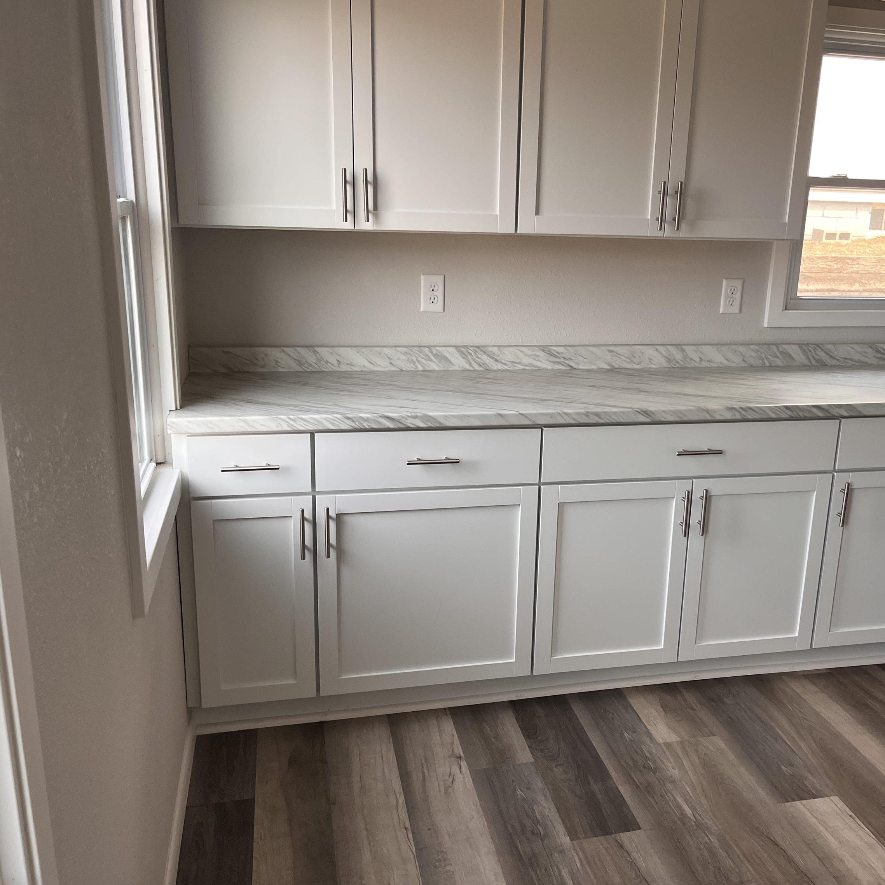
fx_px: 897
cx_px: 521
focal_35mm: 31
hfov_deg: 52.3
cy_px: 443
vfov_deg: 52.5
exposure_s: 1/120
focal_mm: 5.1
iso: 125
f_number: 1.6
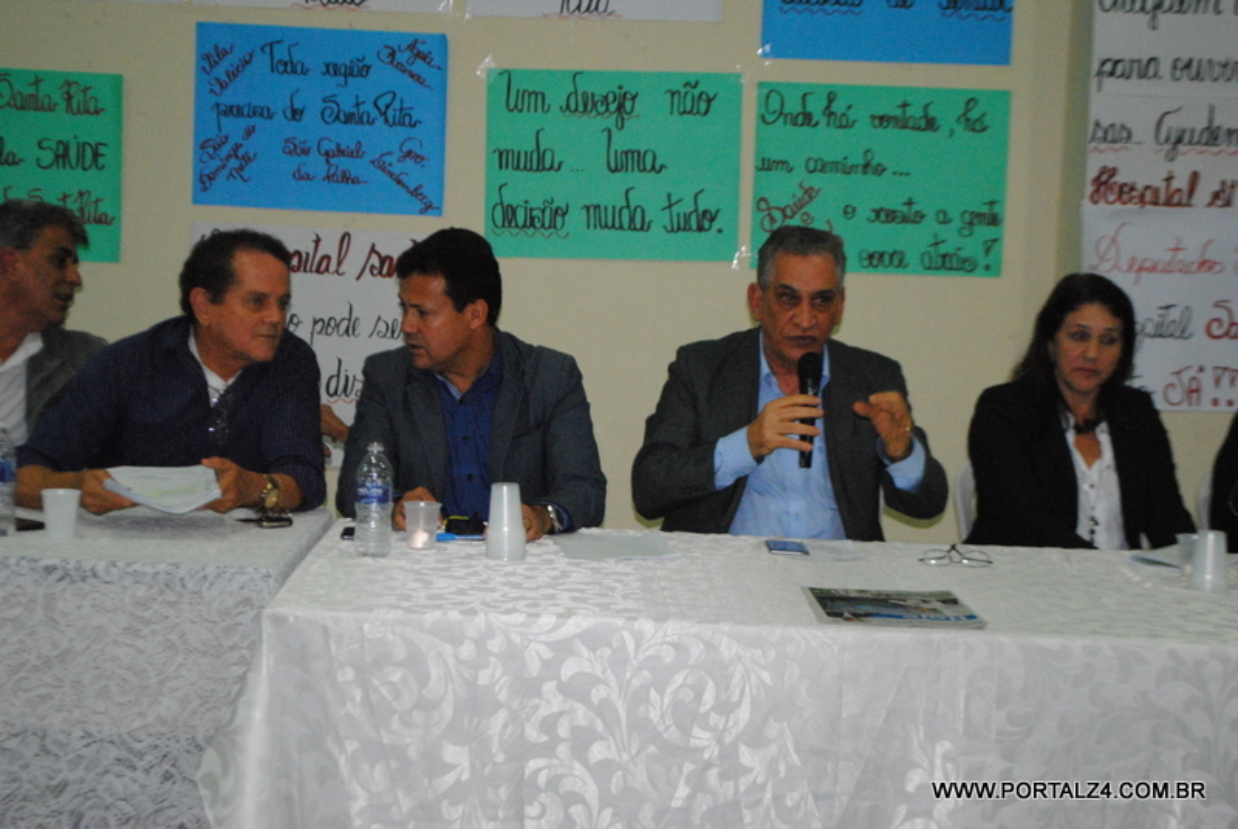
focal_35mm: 69
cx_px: 619
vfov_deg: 19.8
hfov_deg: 29.2
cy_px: 414
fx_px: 2376
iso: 1600
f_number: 5.3
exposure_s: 1/30
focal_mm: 46
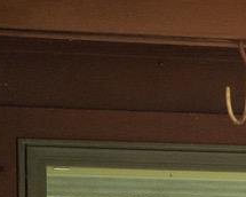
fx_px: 2861
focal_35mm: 393
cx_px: 978
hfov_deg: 4.5
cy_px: 522
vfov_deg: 3.9
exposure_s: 1/50
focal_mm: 44
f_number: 7.1
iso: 2500
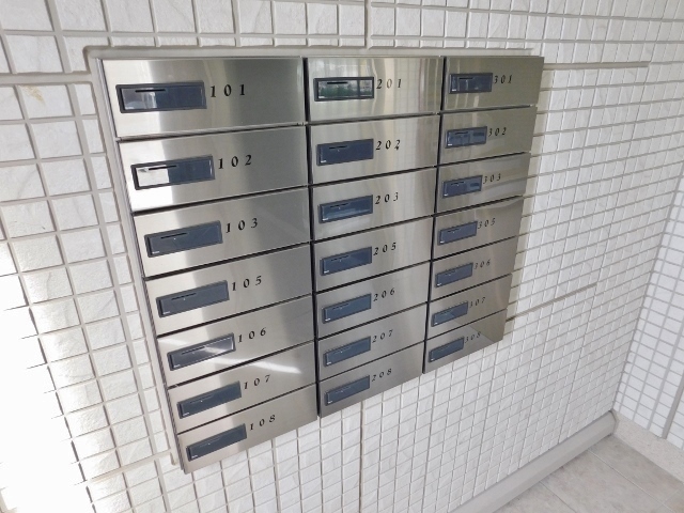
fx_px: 454
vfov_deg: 58.9
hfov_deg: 73.9
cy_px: 256
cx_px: 342
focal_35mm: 23
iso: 125
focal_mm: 4
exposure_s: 1/50
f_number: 3
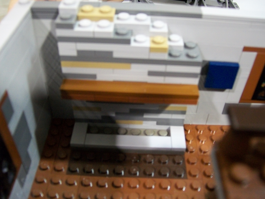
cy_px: 100
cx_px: 132
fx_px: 276
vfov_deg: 39.7
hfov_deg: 51.4
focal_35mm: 36
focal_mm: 6
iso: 240
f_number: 2.7
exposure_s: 1/8
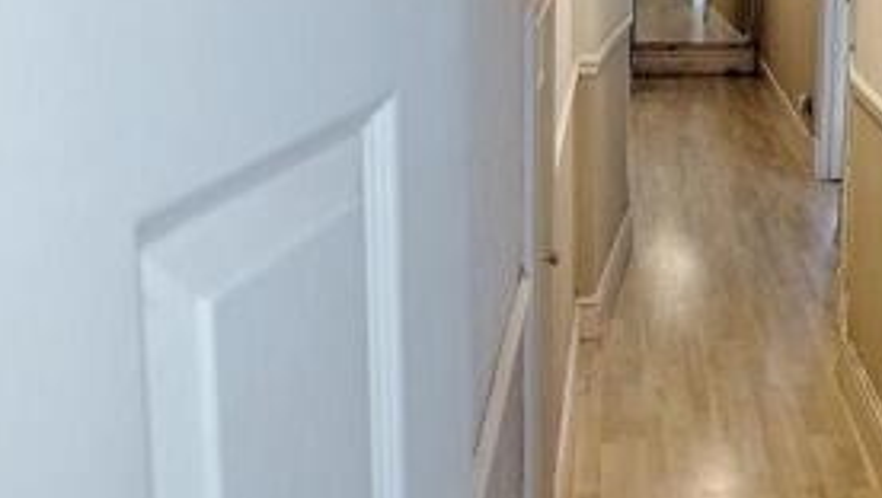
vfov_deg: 21.4
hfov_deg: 37.1
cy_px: 46
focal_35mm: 55
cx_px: 634
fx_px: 1288
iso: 170
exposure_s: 1/50
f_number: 1.85
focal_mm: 6.81
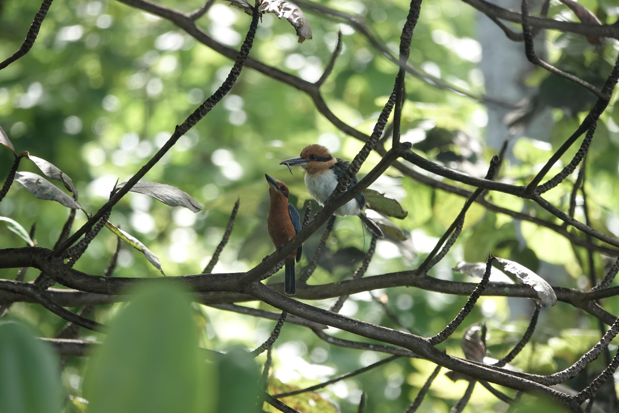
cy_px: 206
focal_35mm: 600
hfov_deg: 3.4
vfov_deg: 2.3
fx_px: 10316
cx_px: 310
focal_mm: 220
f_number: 4
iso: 200
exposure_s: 1/250
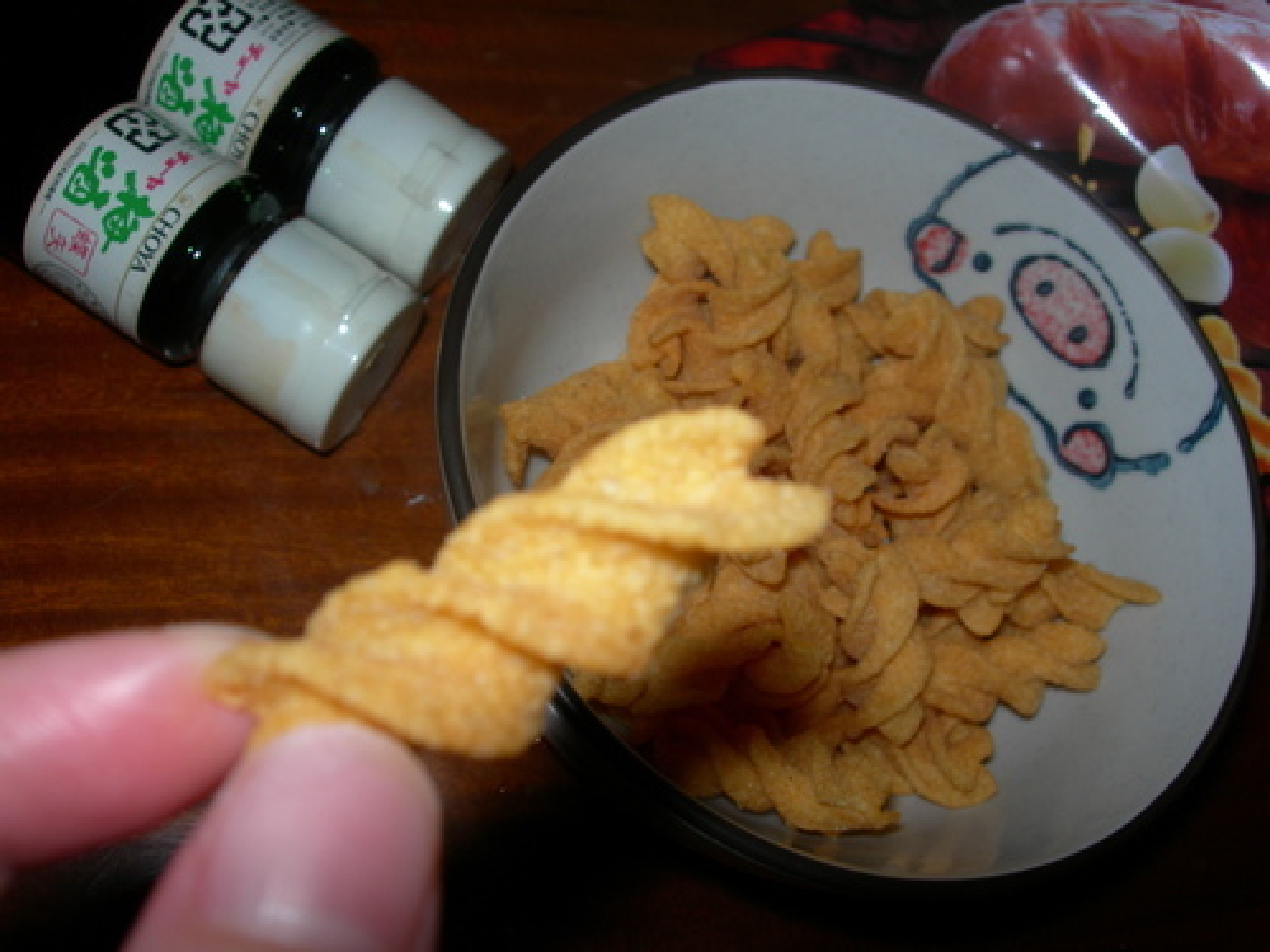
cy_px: 476
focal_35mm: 38
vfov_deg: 37.7
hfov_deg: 49.0
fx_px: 1394
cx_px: 635
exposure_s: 1/60.1
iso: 50
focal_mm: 7.8
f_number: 4.8
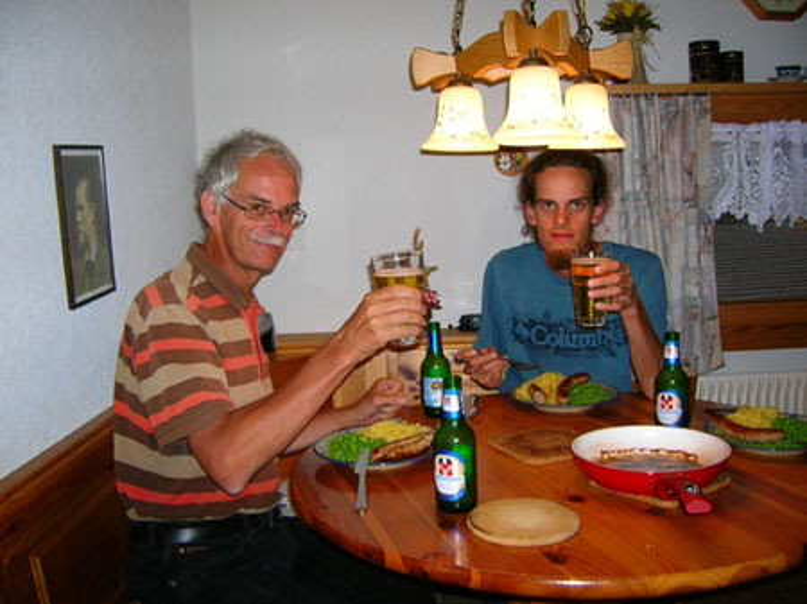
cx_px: 404
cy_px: 302
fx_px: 792
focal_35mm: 34
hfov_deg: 54.0
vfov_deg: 41.8
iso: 50
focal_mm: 5.7
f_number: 2.9
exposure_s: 1/60.1
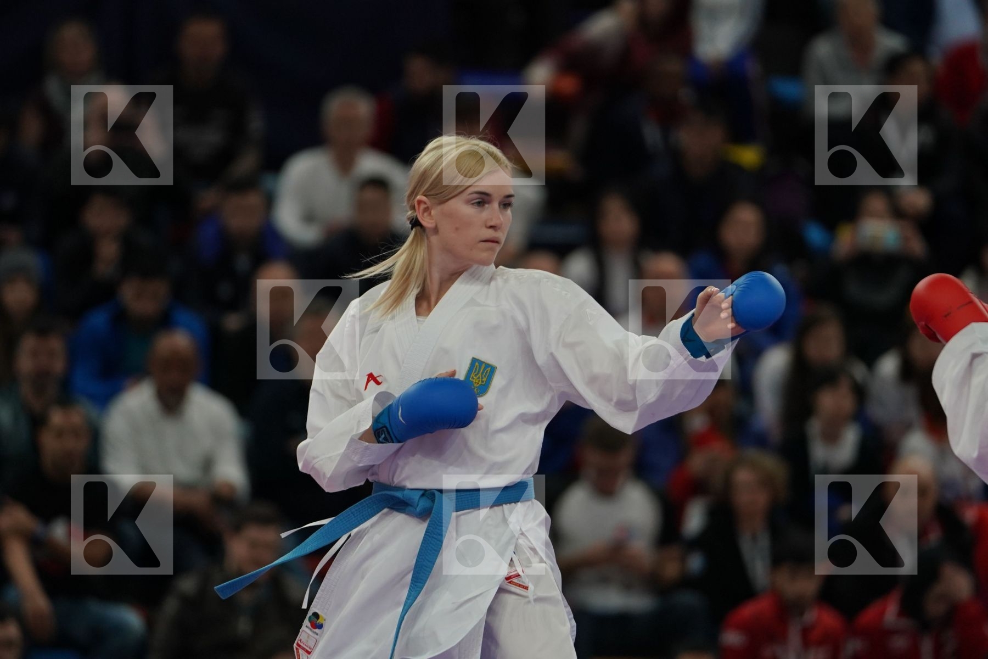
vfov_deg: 4.6
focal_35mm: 300
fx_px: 8233
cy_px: 330
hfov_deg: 6.9
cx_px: 494
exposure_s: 1/1000
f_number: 2.8
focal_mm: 200
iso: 1250
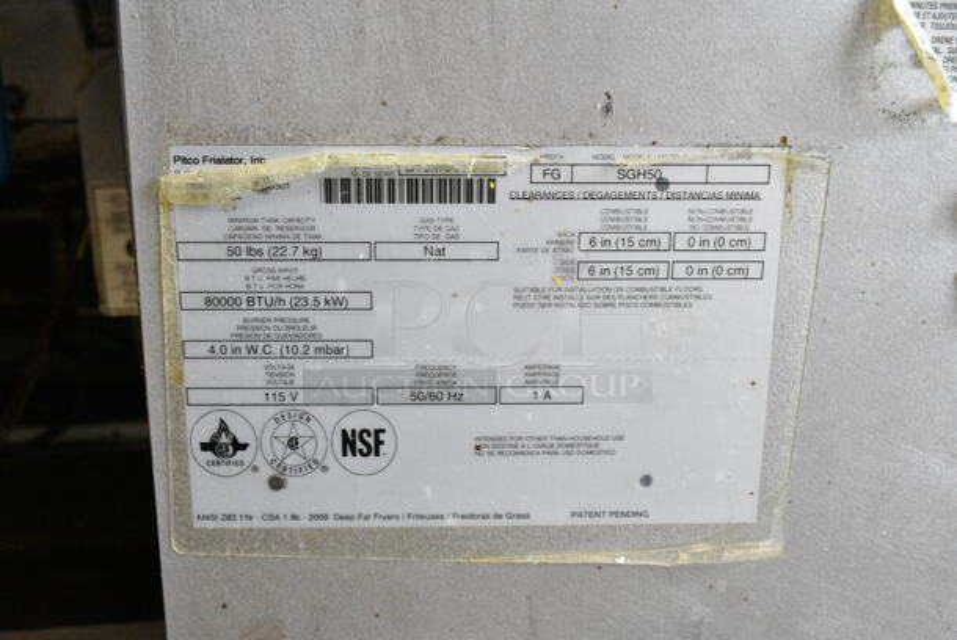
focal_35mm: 40
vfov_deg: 33.1
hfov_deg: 47.9
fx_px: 1078
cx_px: 478
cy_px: 320
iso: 6400
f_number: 8
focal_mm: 27
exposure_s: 1/160
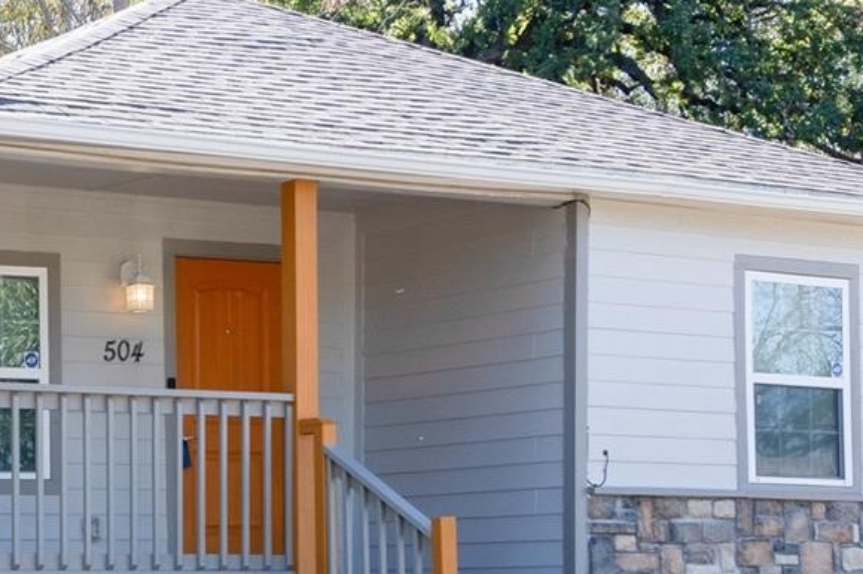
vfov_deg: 12.8
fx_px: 2540
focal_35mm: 106
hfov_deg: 18.8
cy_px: 542
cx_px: 10
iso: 100
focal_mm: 20
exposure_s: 1/125
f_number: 8
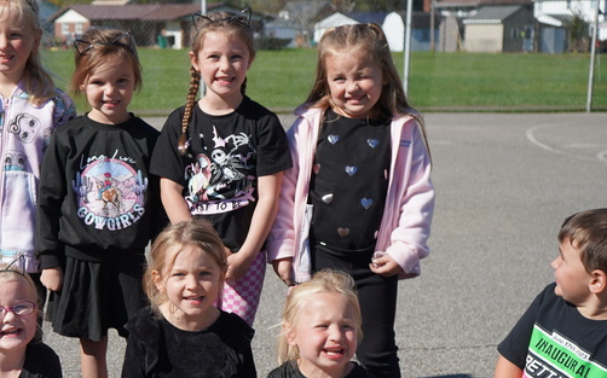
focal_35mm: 77
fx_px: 1273
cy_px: 295
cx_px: 99
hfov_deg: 26.2
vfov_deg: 16.8
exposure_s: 1/800
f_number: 5
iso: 100
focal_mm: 37
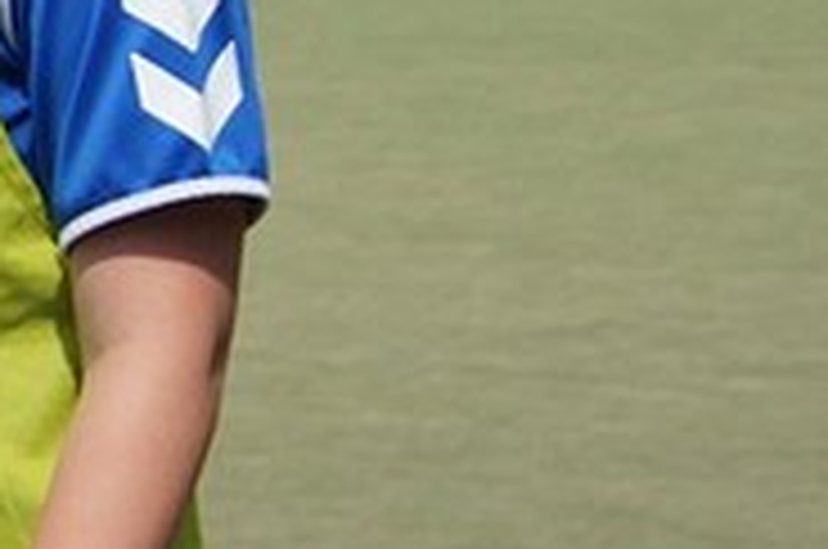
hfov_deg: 4.0
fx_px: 11526
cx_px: -1350
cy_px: -158
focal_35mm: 502
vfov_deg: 2.7
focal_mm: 60
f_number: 6.3
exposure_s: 1/640
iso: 160
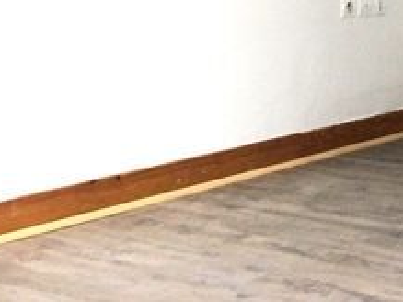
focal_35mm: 106
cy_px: -247
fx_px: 1233
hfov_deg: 18.2
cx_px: 385
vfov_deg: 12.7
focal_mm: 4.15
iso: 50
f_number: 2.2
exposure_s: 1/33
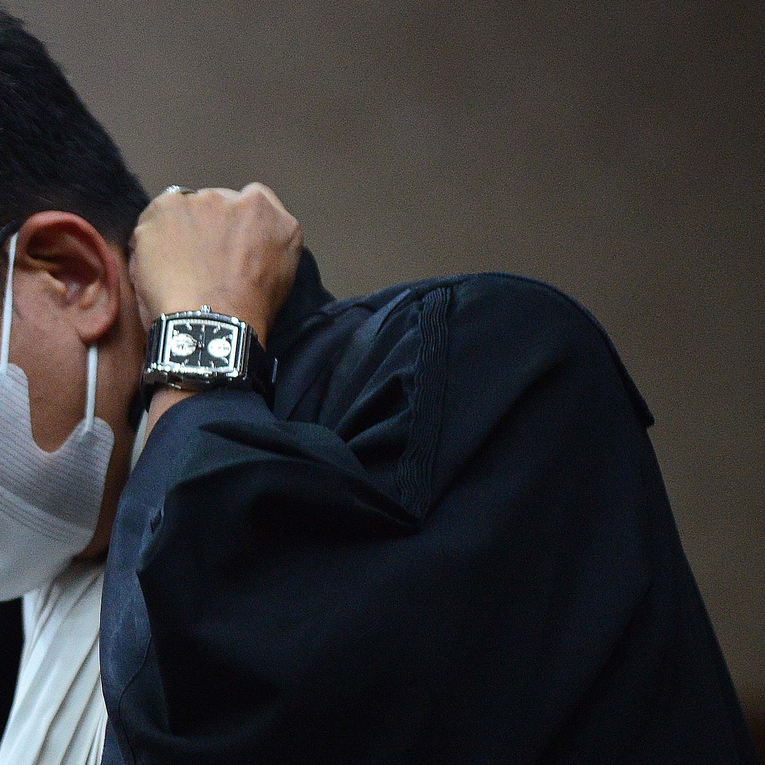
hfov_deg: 4.2
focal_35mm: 413
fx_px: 10326
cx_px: -234
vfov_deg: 4.2
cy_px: 533
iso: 3200
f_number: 2.8
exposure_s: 1/100
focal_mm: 165
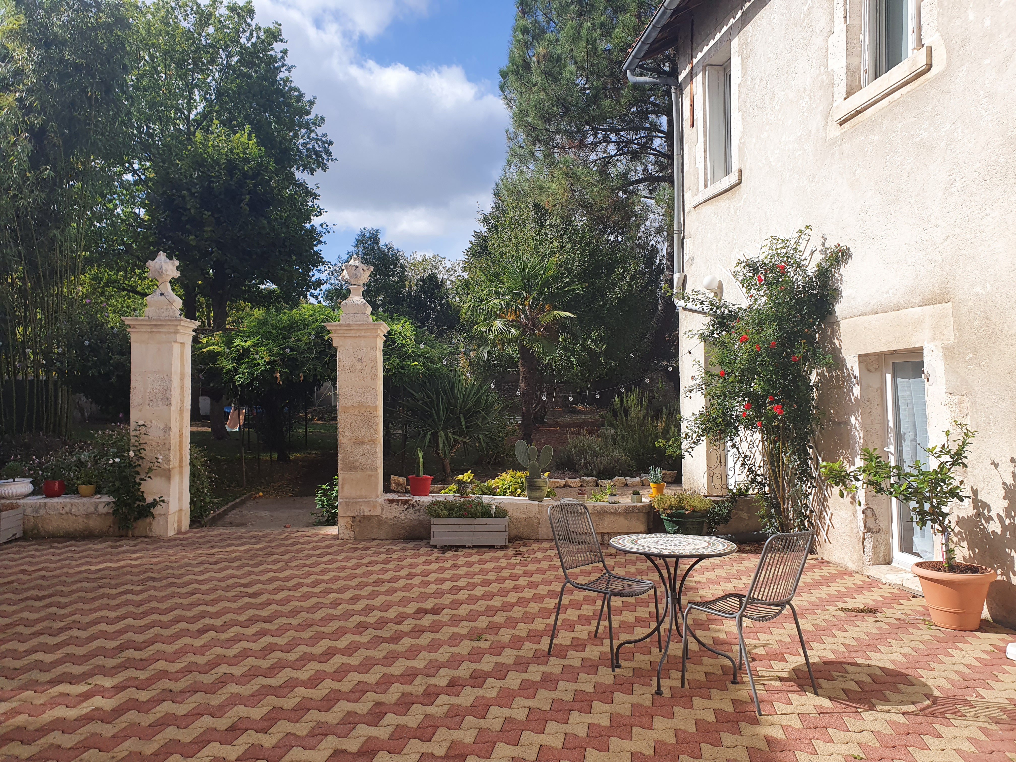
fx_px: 763
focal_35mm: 26
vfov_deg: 53.1
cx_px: 508
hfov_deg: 67.3
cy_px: 381
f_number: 2.4
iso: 50
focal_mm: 4.32
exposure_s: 1/1560
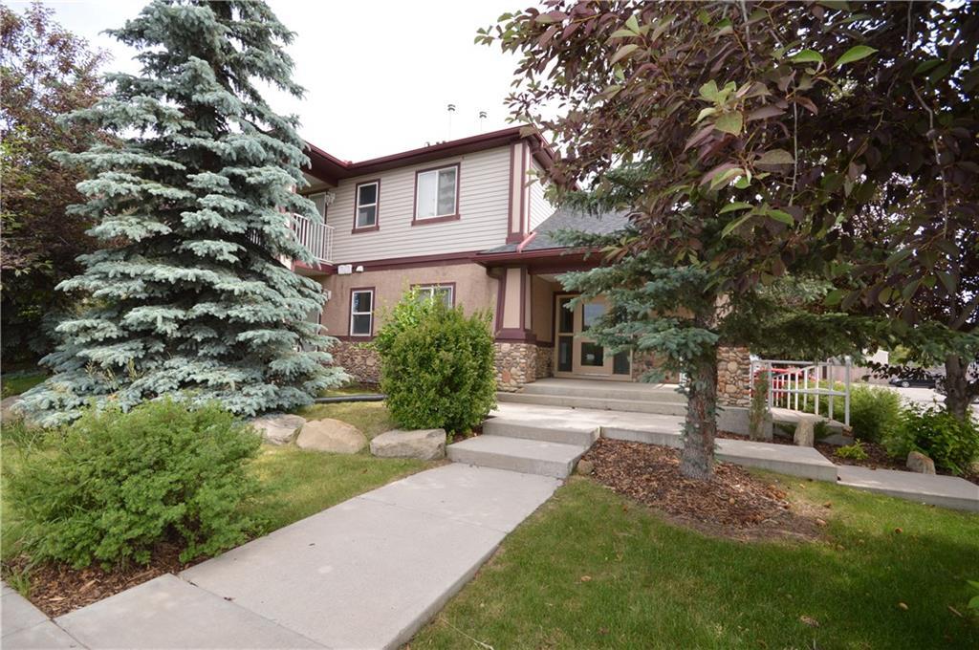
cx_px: 490
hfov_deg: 100.5
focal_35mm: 15
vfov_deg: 77.2
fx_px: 407
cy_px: 325
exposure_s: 1/80
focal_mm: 10
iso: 100
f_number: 8
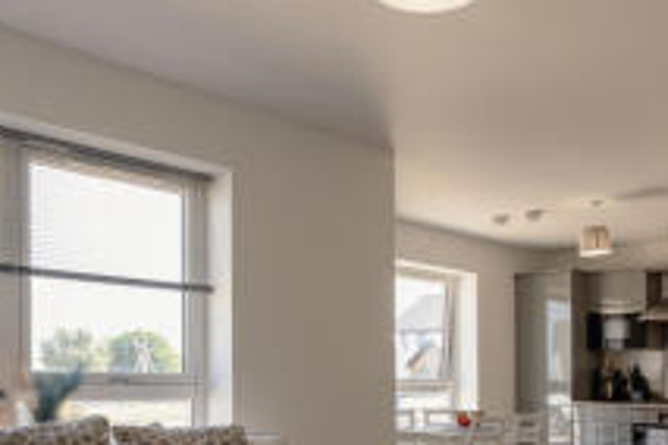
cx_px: 423
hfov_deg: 50.1
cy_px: 368
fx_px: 705
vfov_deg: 33.8
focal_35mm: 38
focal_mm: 17
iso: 100
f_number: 8
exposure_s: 1/15
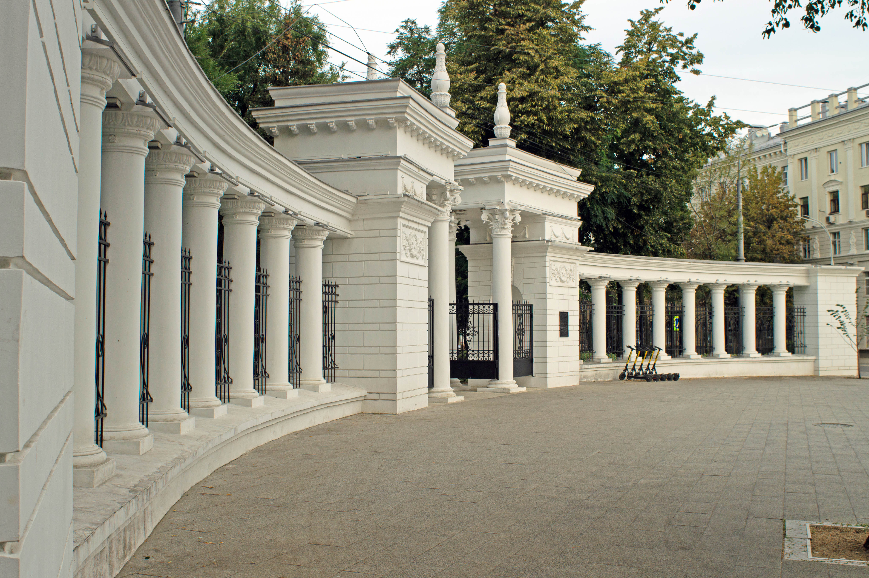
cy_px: 289
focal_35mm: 36
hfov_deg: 53.2
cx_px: 434
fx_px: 868
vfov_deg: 36.8
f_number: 7.1
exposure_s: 1/160
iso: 100
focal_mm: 24
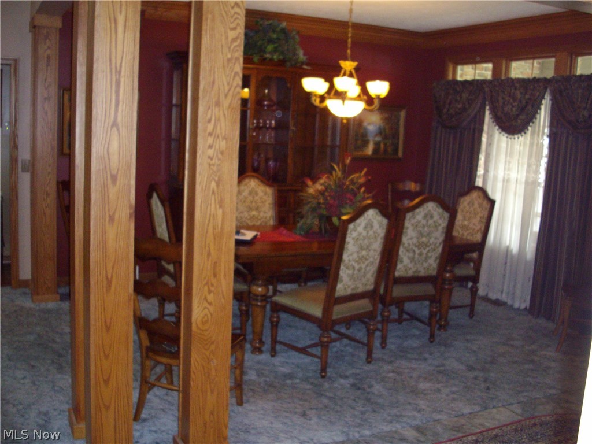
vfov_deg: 38.7
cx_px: 296
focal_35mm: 37
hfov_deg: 50.1
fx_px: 633
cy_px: 222
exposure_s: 1/50
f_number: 2.8
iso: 328
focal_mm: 6.2
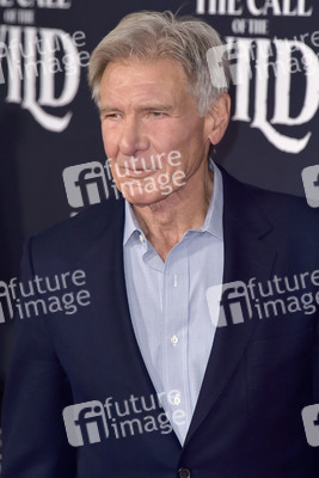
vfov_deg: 8.2
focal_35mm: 250
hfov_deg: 5.5
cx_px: 160
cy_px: 239
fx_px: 3320
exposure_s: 1/250
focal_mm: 250
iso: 500
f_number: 7.1
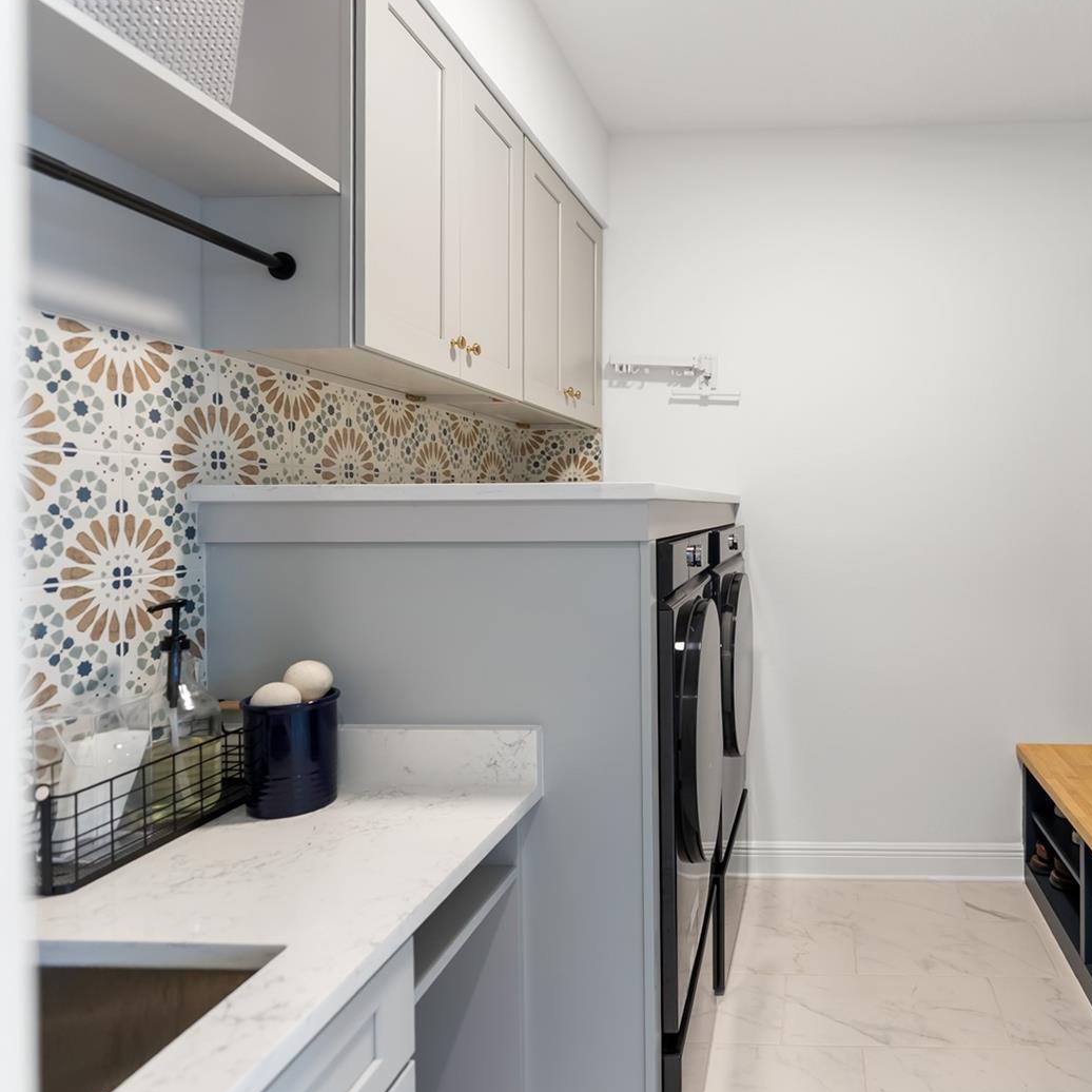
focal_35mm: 21
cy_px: 537
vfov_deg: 72.1
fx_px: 749
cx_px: 793
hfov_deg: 68.4
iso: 320
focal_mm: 16
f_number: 2.8
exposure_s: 1/30
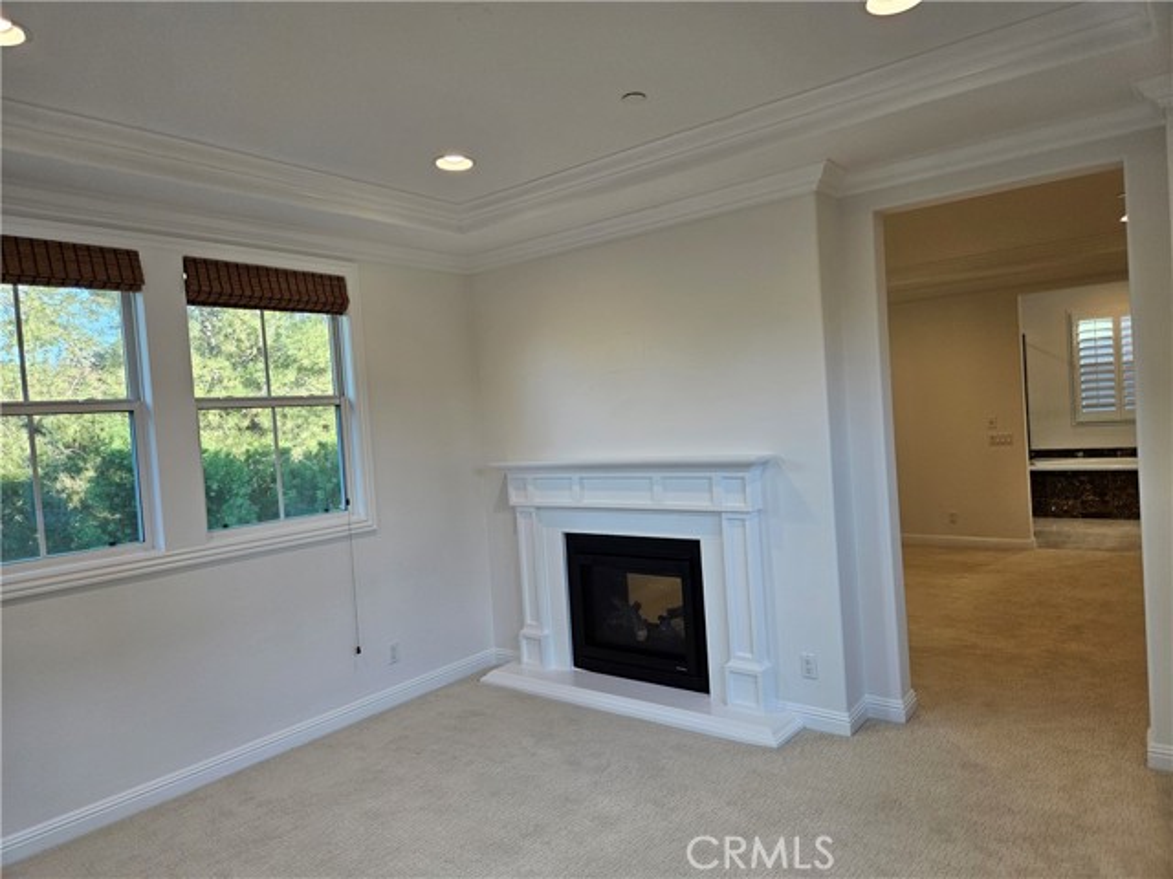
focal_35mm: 23
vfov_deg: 58.9
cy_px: 440
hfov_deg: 73.9
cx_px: 586
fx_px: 779
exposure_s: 1/120
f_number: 1.8
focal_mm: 5.4
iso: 64
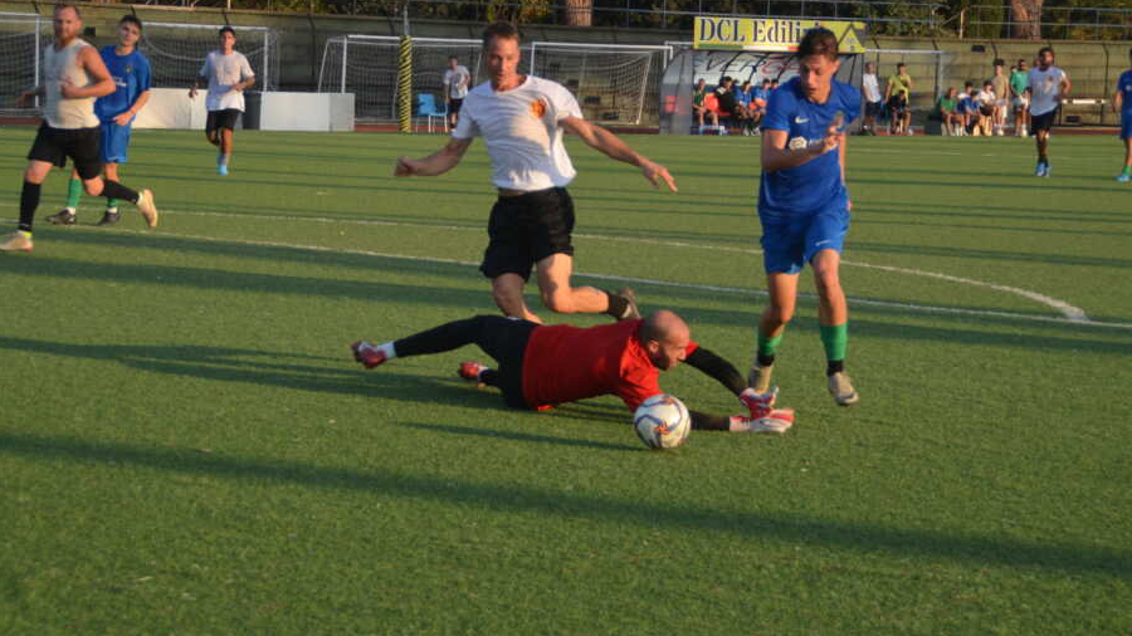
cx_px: 543
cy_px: 290
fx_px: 3662
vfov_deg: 9.9
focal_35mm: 122
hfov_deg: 17.6
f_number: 5.6
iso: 250
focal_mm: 70
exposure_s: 1/500
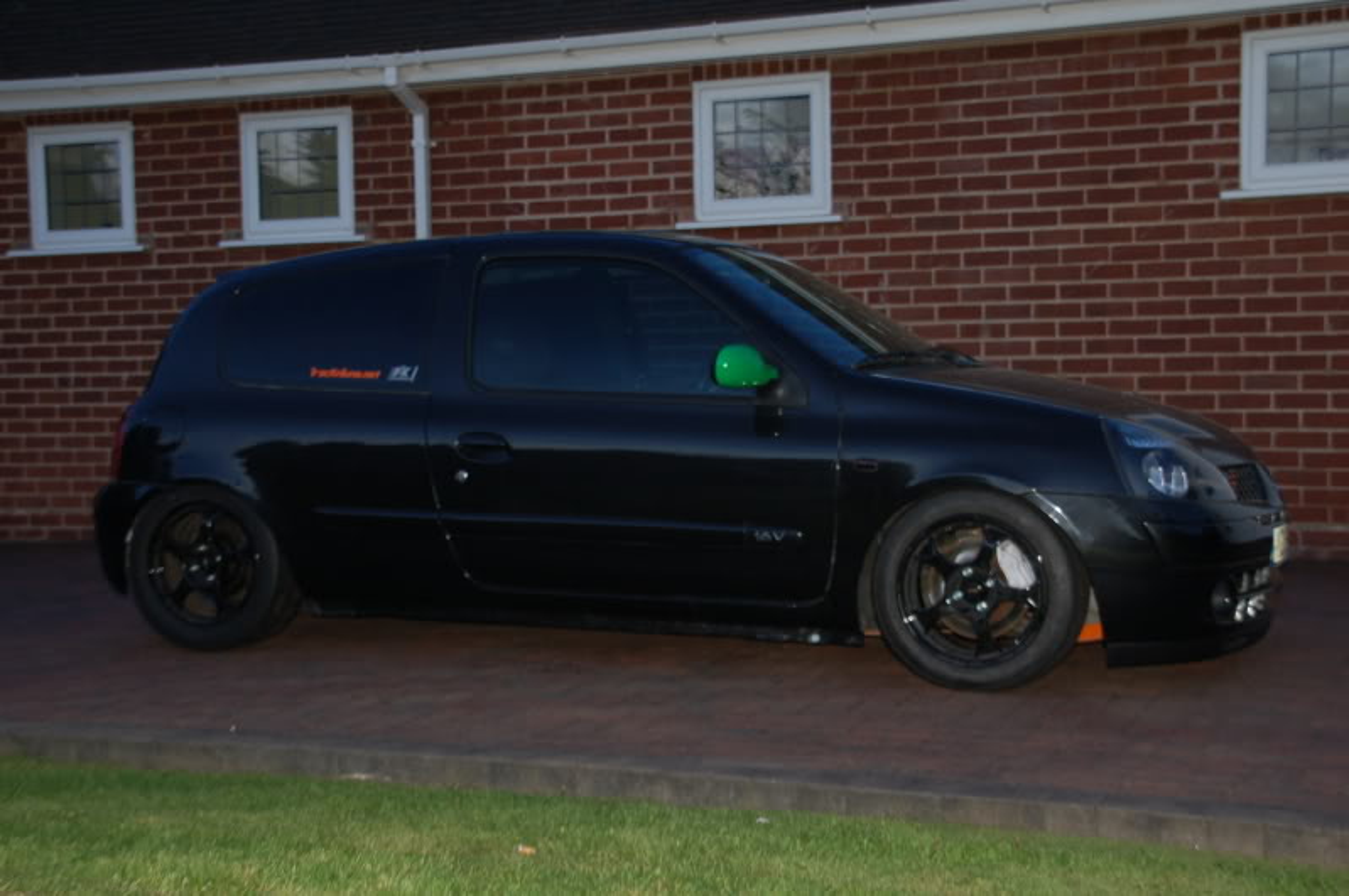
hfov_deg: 38.9
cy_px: 448
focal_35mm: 51
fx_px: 1909
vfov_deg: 26.4
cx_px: 674
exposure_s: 1/60
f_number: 4.5
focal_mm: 34
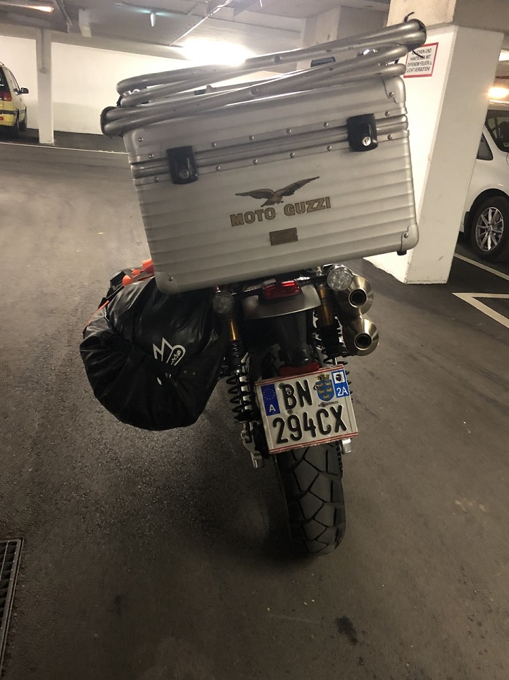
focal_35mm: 29
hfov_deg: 48.2
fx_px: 569
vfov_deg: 61.7
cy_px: 340
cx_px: 249
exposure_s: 1/4
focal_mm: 3.99
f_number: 1.8
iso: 100
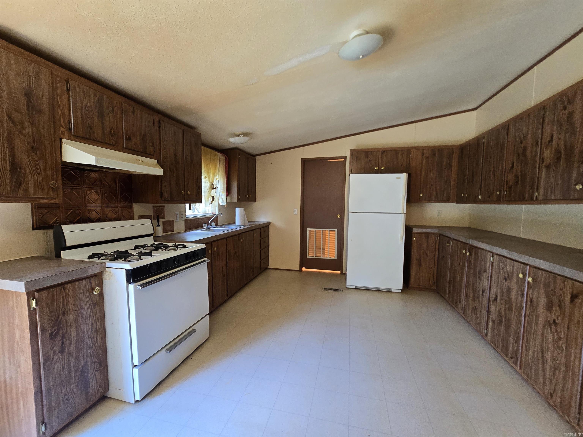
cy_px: 218
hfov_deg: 106.2
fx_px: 219
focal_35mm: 13
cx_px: 292
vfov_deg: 89.9
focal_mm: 2.2
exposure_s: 1/60
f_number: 2.2
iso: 320
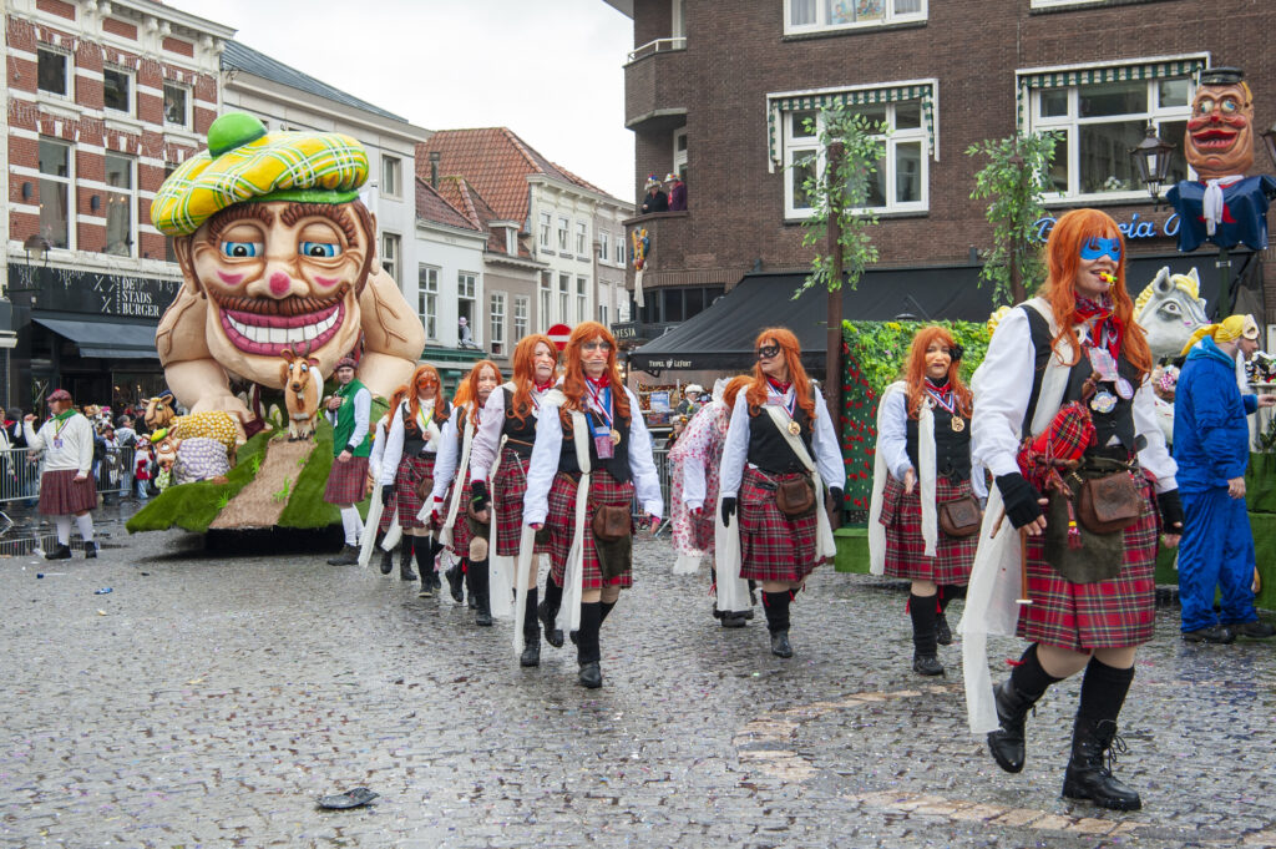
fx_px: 1487
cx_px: 638
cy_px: 424
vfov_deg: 31.8
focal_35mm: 42
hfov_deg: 46.4
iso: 800
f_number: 7.1
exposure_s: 1/200
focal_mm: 42
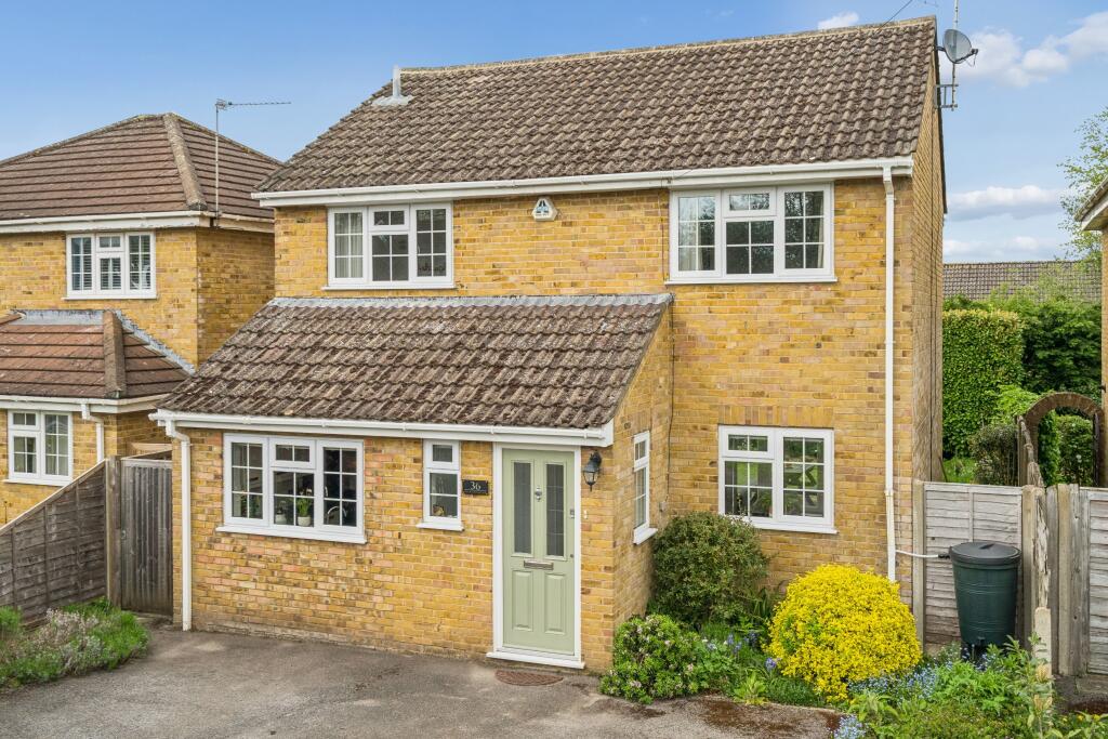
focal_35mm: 35
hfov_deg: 54.4
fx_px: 1077
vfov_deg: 37.9
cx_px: 554
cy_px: 370
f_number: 10
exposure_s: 1/200
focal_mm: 35
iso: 640
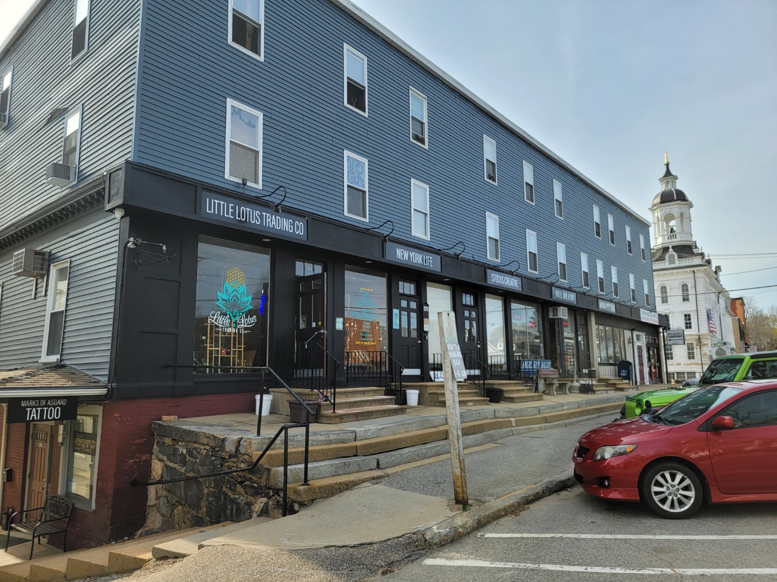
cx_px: 388
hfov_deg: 71.6
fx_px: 539
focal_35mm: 24
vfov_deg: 56.8
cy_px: 291
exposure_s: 1/529
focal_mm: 6.7
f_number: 1.8
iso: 16
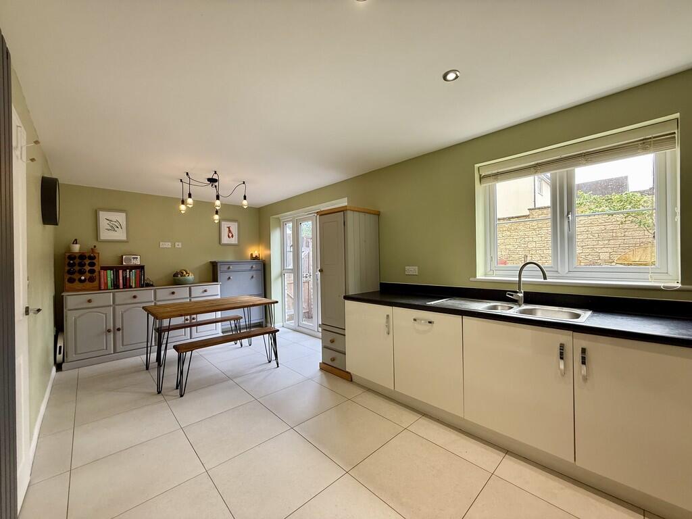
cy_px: 260
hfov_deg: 102.1
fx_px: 280
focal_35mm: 14
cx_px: 346
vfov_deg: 85.7
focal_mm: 2.22
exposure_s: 1/100
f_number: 2.2
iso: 125
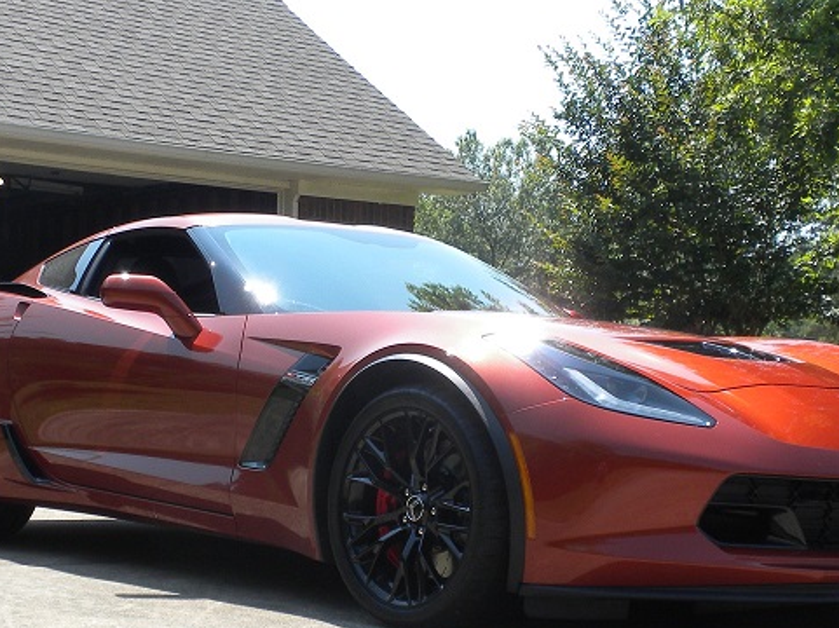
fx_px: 1865
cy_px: 441
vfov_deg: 19.0
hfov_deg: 25.3
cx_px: 323
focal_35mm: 77
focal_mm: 6.6
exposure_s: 1/67.7
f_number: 10
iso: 64
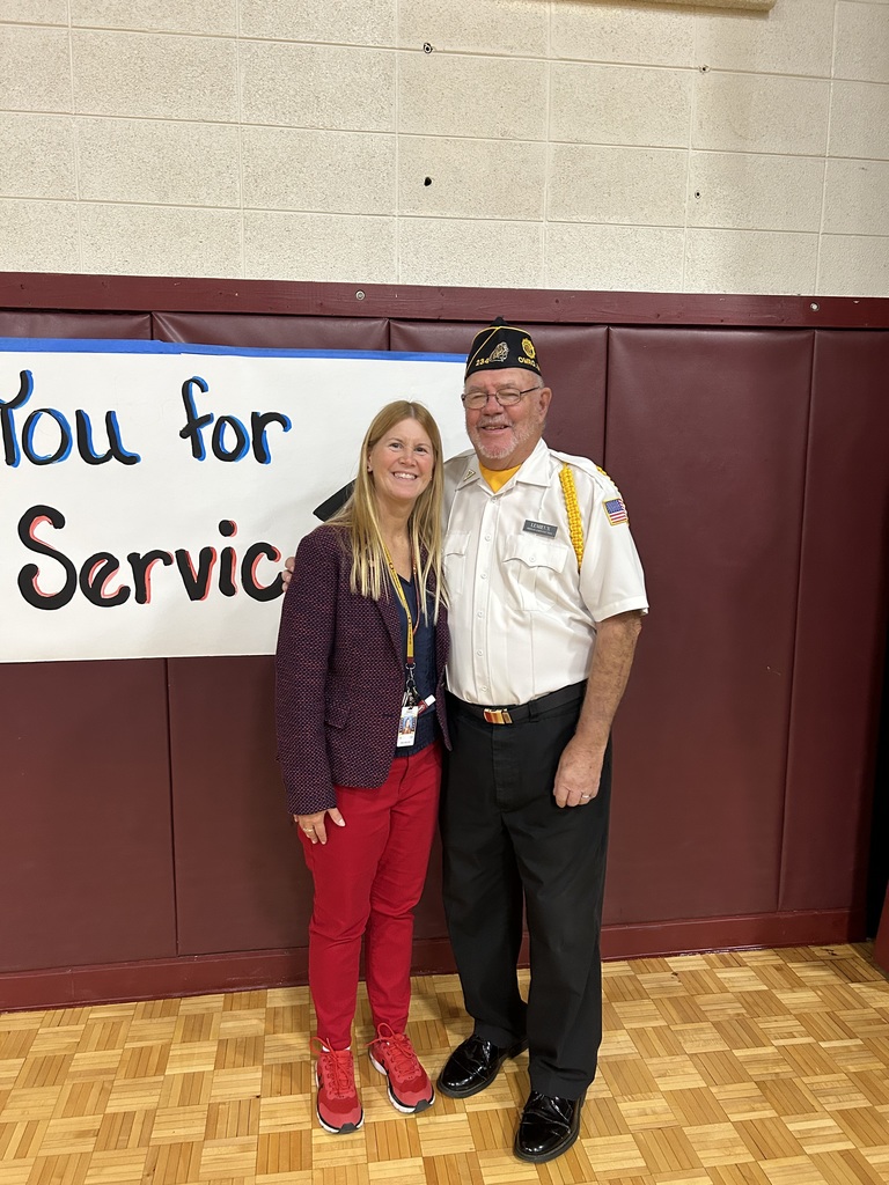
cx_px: 444
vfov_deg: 67.3
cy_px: 592
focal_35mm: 26
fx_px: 890
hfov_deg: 53.1
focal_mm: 5.7
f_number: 1.5
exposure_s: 1/60
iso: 320
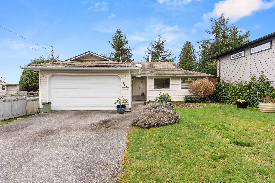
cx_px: 138
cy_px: 92
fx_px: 145
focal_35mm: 19
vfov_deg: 64.6
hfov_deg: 86.9
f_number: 8
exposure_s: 1/100
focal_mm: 19
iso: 200
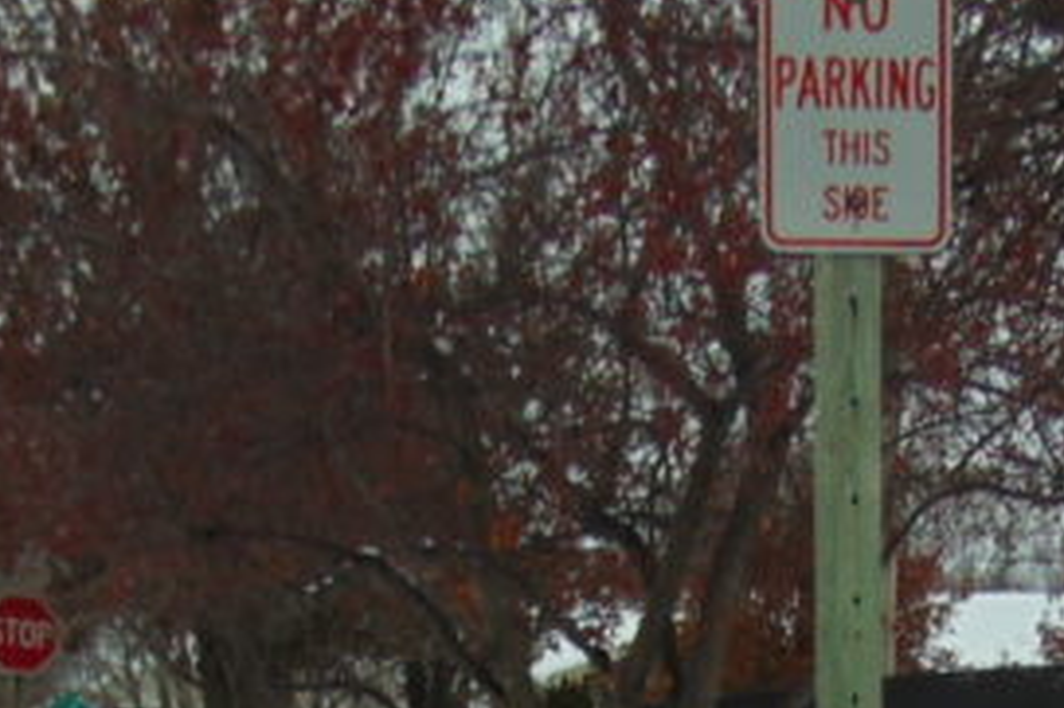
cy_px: 1350
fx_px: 2895
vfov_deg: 12.5
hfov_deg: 20.8
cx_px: 395
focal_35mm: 98
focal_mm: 4.5
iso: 80
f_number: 3
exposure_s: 1/125
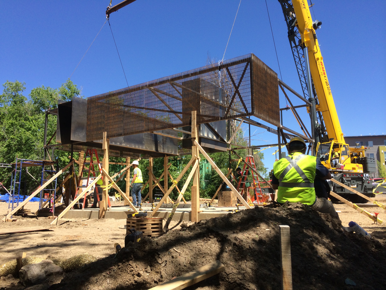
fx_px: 335
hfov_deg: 60.0
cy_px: 145
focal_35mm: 30
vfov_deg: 46.8
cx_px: 193
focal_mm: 4.12
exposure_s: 1/1282
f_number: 2.2
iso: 40
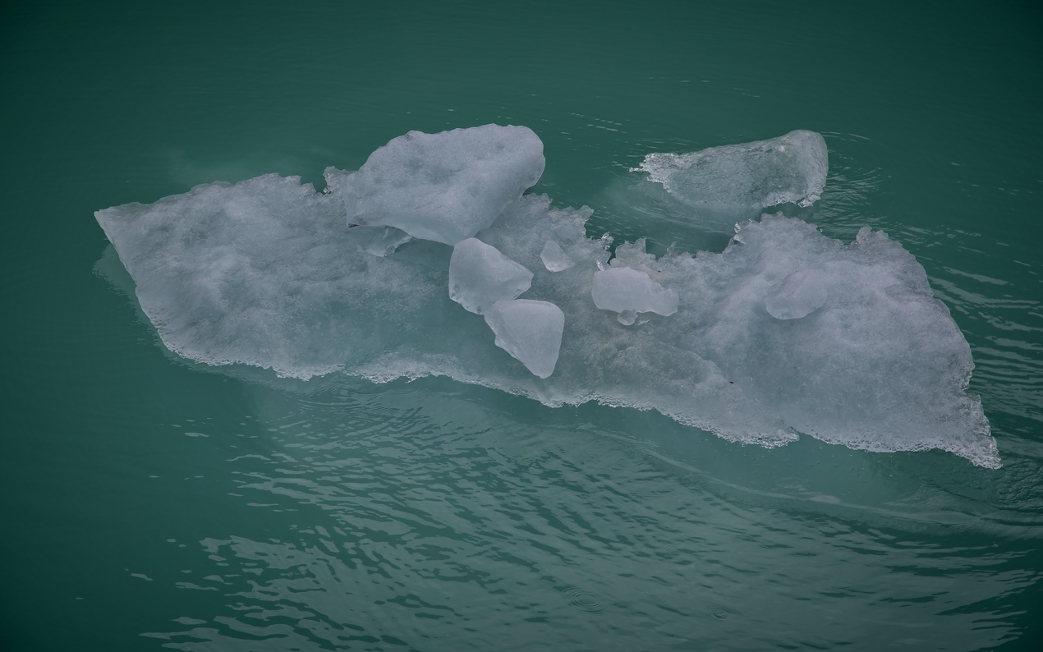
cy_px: 324
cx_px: 518
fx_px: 3212
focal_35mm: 113
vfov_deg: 11.6
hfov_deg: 18.4
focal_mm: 110
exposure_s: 1/250
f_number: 8
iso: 100
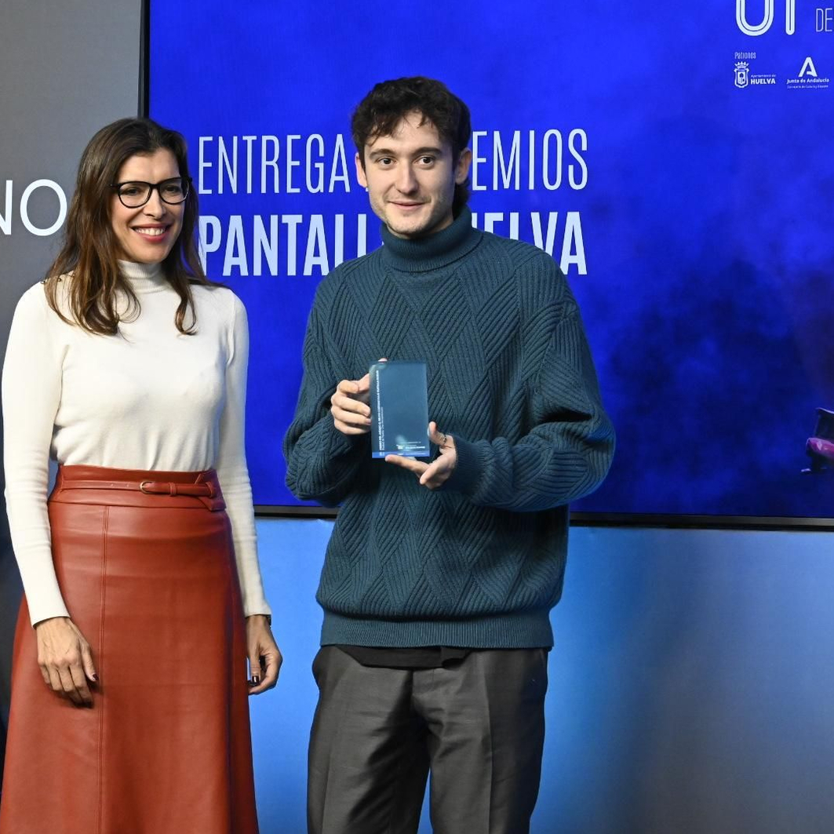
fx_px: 4760
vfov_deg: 10.0
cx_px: 392
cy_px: 416
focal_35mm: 175
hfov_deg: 10.0
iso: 4000
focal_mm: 91
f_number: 6.3
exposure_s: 1/250
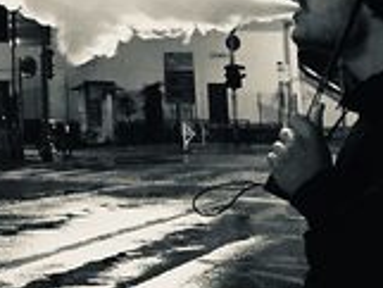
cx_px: -140
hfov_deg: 16.9
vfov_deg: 13.1
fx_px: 1196
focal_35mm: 108
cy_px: -126
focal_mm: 4.15
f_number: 2.2
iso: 800
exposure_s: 1/17
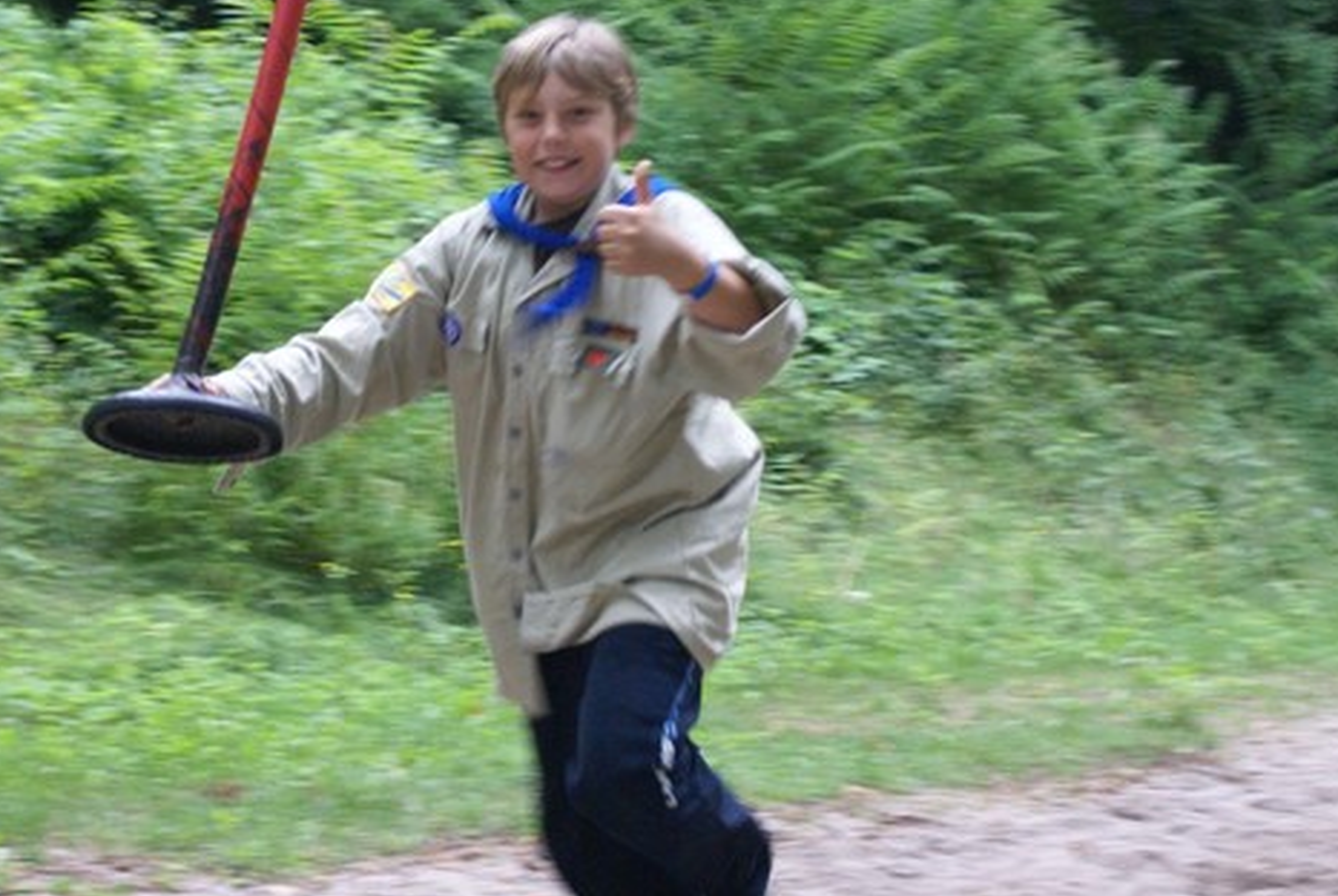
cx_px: 528
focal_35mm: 93
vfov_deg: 14.8
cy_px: 459
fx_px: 3449
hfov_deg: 21.9
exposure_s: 1/100
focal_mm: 45
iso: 800
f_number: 5.6
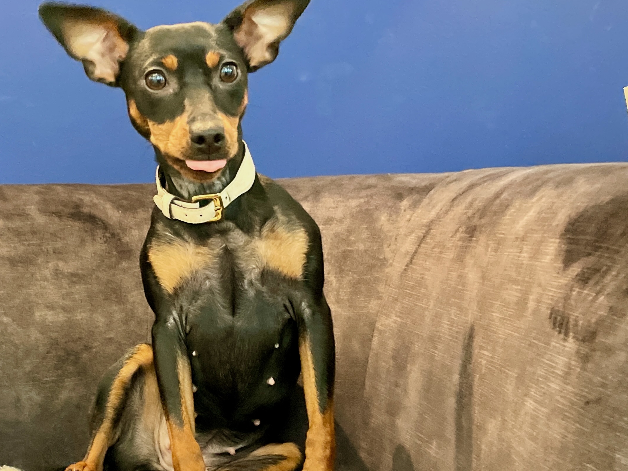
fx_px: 889
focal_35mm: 49
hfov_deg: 38.0
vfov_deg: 29.5
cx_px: 166
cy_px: 313
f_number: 1.6
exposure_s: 1/33
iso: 640
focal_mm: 4.2
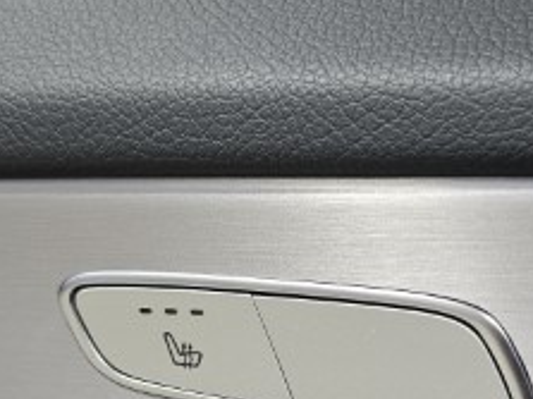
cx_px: 299
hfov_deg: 29.4
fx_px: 1016
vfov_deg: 21.4
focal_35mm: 66
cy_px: 406
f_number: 1.7
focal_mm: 6.3
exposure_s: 1/142
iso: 200
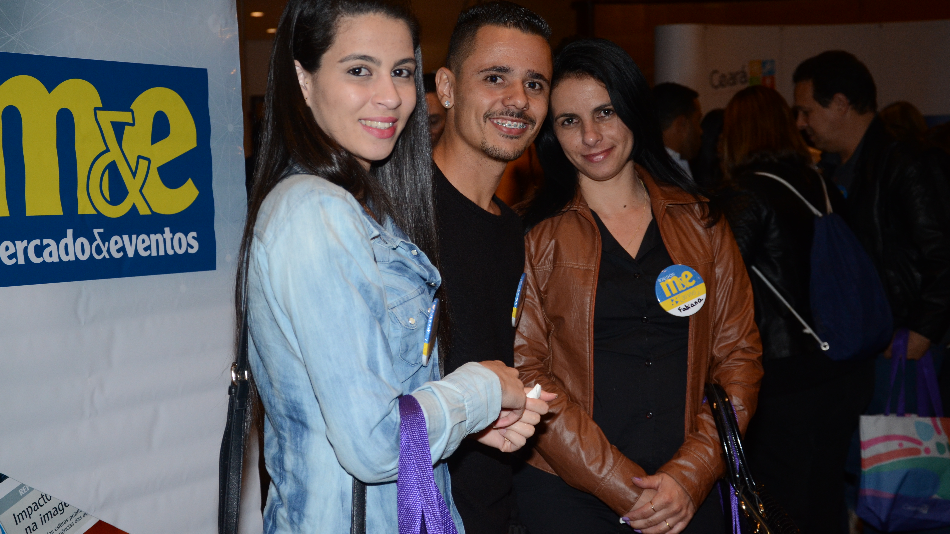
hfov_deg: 31.9
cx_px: 474
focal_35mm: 66
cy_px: 240
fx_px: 1662
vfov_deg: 18.3
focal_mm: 42
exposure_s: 1/80
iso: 1000
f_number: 4.8
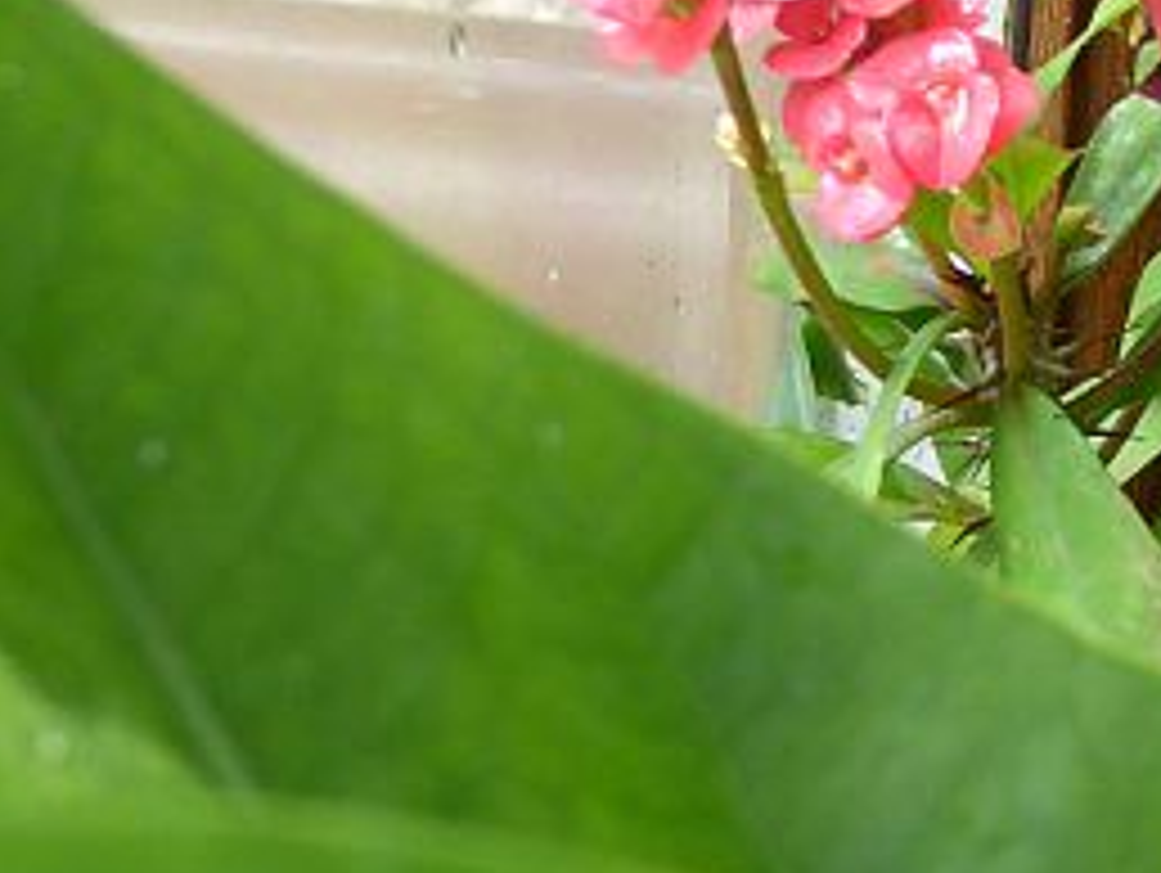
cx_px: 1287
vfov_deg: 5.1
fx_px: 9735
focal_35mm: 290
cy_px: 315
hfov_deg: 6.8
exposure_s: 1/60
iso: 400
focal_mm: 19
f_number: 5.1
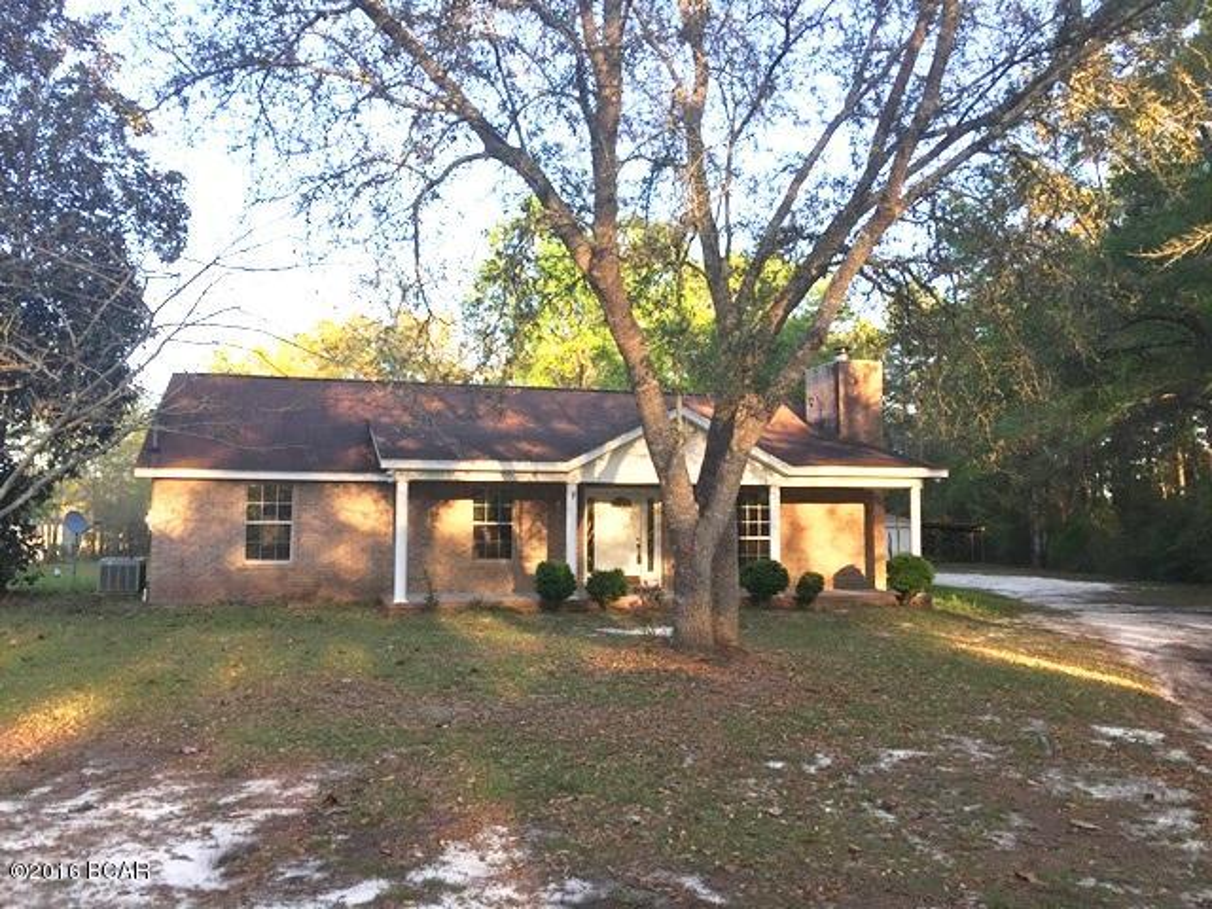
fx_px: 1015
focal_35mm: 29
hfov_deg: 61.7
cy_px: 454
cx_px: 606
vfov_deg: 48.2
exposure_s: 1/293
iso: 32
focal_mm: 4.15
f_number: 2.2
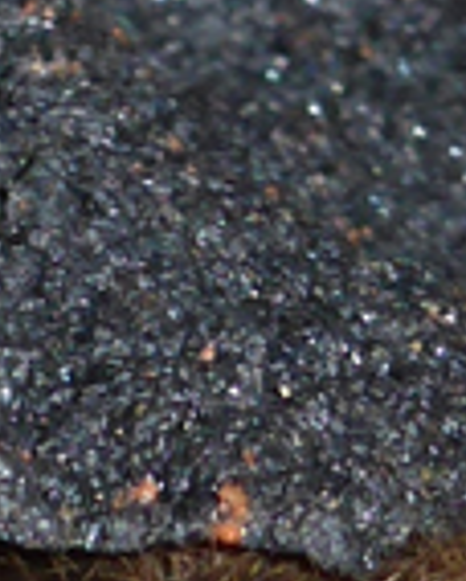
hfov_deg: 5.7
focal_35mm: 274
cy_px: 996
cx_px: 360
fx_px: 4714
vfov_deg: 6.9
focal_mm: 9.7
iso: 100
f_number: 4.6
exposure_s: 1/60
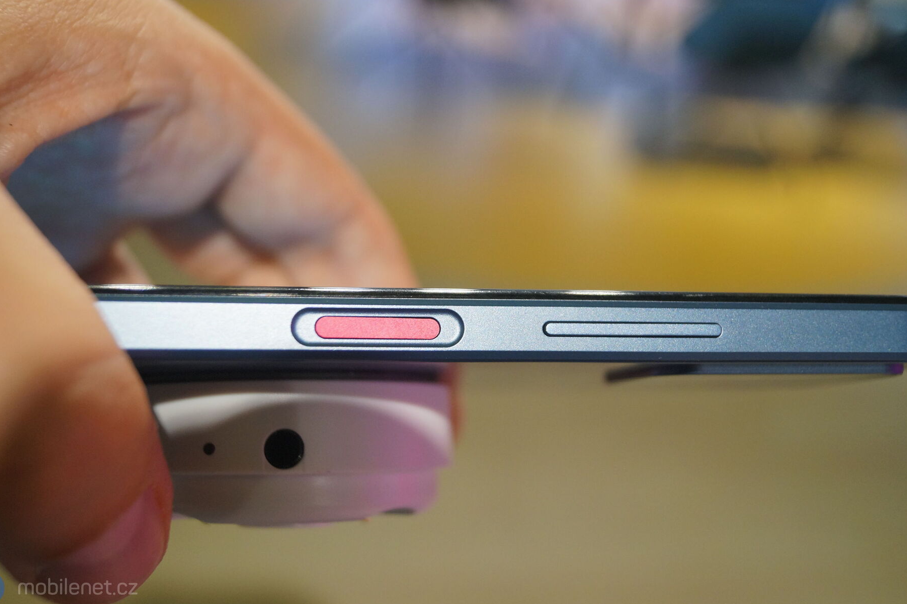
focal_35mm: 45
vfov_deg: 29.8
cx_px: 443
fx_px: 1133
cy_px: 295
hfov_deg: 43.6
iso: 640
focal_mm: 28
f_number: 4.5
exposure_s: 1/160
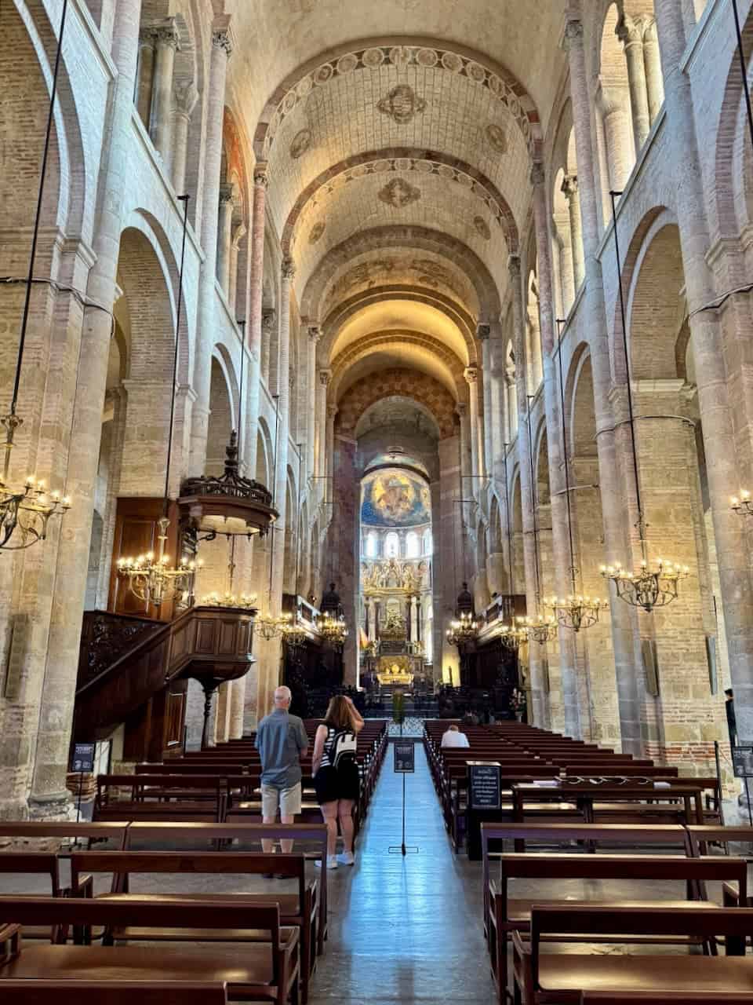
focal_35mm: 24
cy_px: 502
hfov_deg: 56.8
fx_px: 696
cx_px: 376
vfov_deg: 71.6
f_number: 1.8
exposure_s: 1/50
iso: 500
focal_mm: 6.8
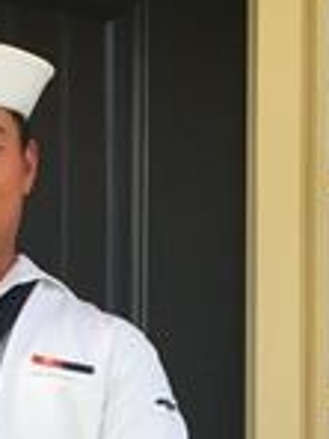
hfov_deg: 11.5
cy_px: 558
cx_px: -6
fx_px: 1609
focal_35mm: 127
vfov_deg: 14.9
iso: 32
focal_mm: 4.15
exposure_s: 1/514
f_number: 2.2
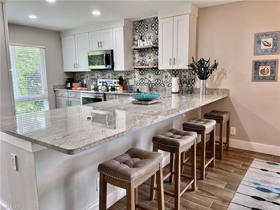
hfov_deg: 67.3
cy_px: 105
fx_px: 210
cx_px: 140
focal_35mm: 26
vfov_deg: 53.1
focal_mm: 5.1
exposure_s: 1/120
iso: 125
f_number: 1.6
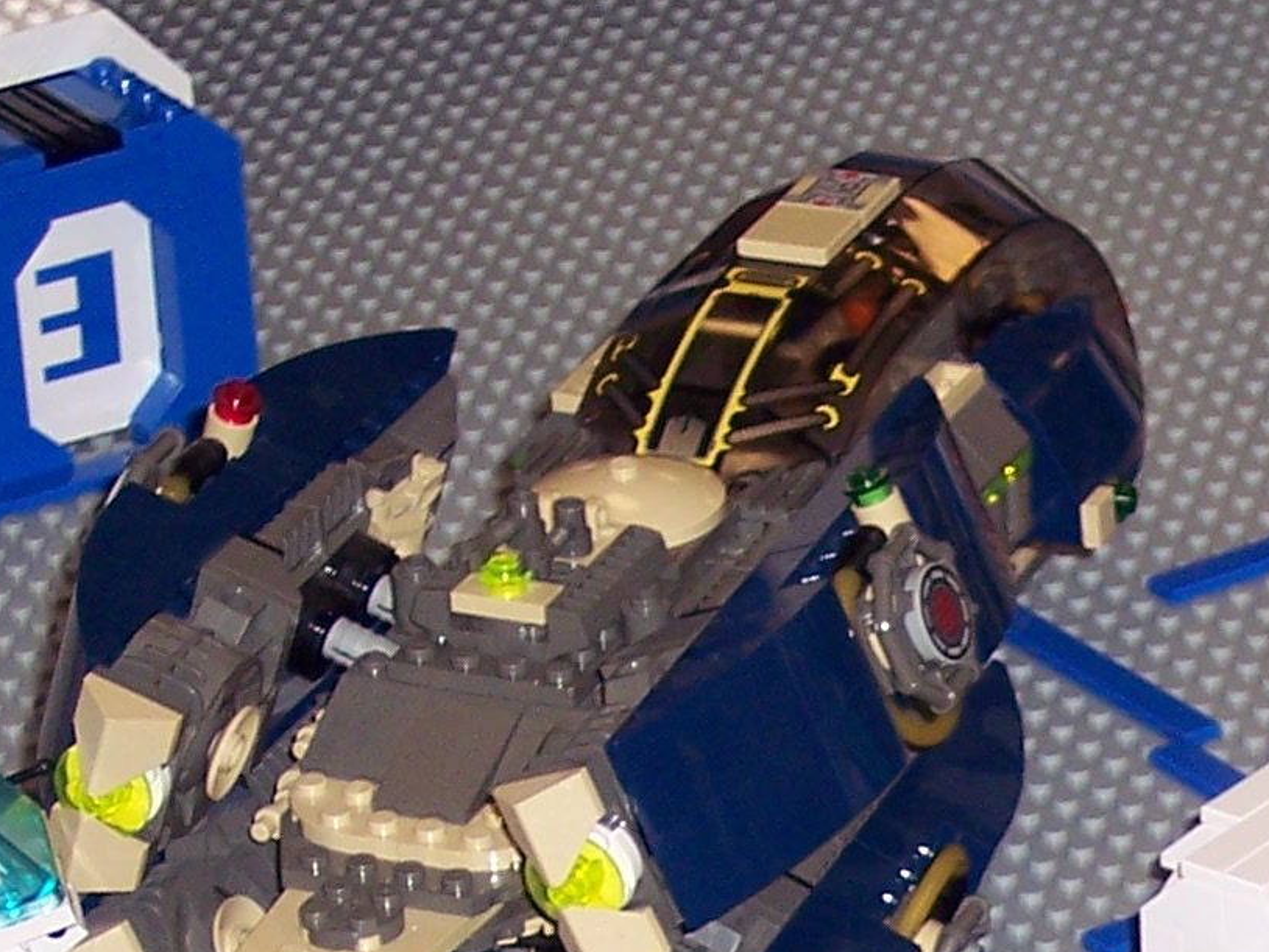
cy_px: 1666
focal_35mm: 228
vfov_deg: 6.4
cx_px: 1512
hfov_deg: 8.6
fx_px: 8361
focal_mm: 13.3
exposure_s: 1/90
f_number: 3.4
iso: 100
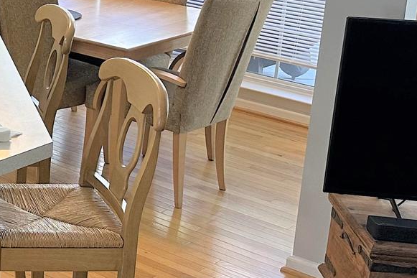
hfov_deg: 19.7
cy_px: 19
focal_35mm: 88
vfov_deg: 15.3
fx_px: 1019
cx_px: -233
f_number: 1.8
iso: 160
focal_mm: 6.9
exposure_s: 1/120
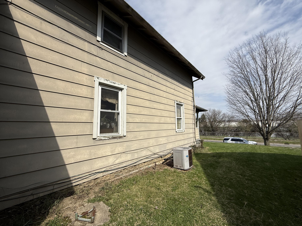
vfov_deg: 85.7
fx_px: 122
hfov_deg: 102.1
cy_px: 113
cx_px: 151
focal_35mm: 14
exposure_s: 1/4425
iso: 50
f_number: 2.2
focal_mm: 2.22
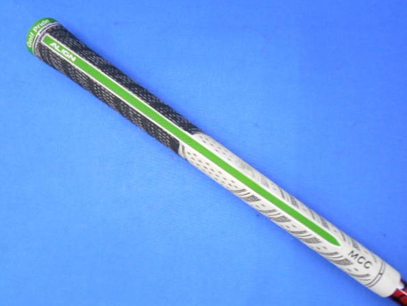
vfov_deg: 49.8
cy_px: 147
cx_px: 197
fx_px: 329
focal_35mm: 28
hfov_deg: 63.4
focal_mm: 4.6
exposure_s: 1/30
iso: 320
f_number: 3.2
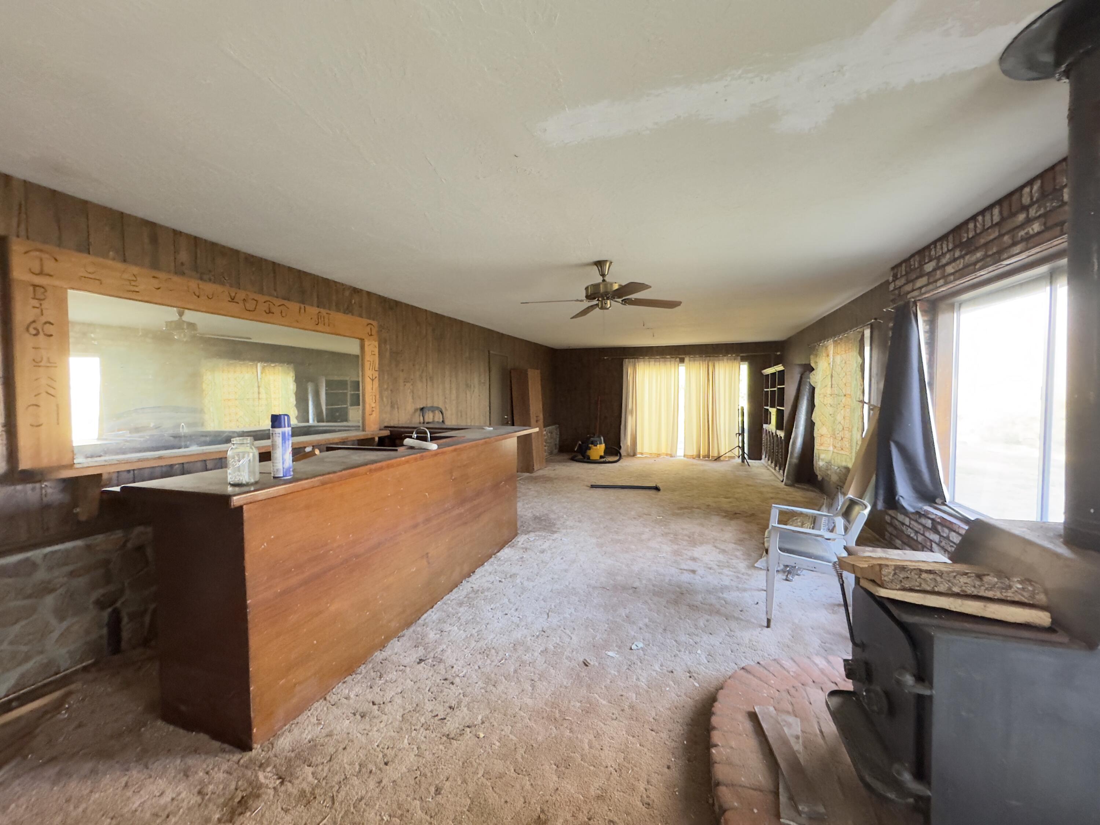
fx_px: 445
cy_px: 412
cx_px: 550
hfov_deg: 102.1
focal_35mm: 14
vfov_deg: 85.7
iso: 1000
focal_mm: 2.22
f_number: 2.2
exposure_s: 1/60
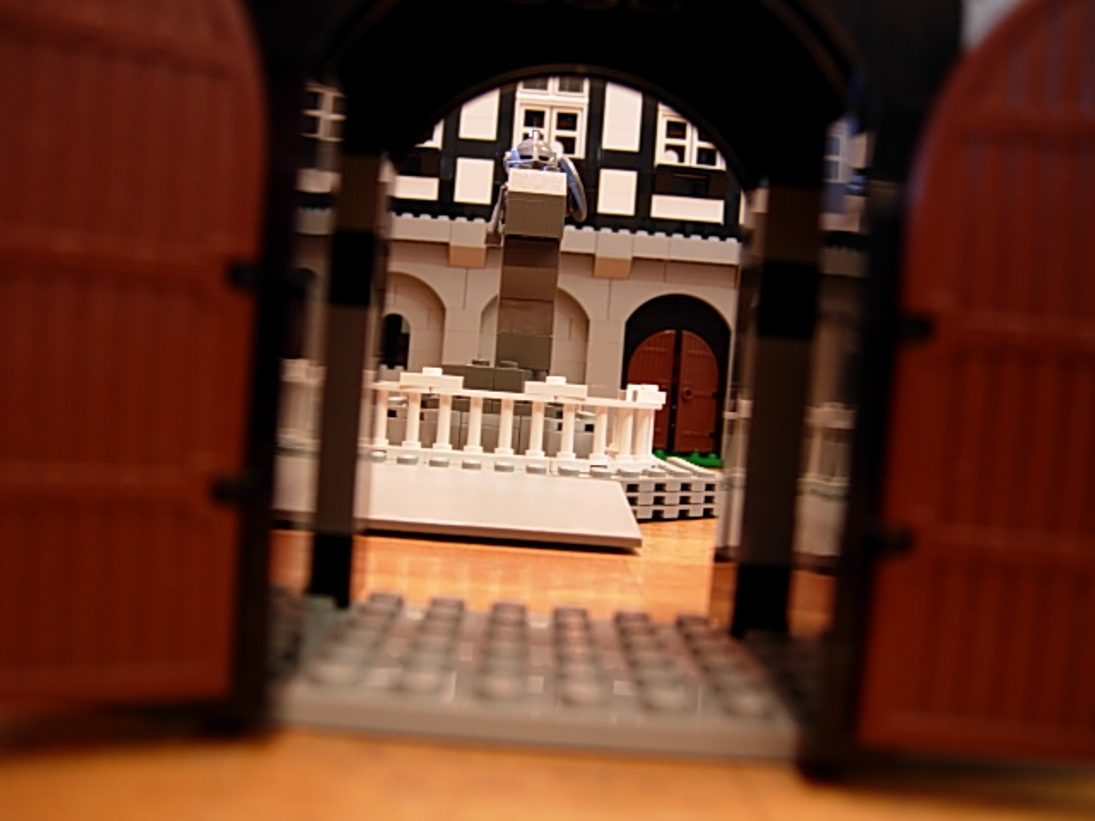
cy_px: 410
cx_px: 548
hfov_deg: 51.4
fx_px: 1139
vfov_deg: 39.7
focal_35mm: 36
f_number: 2.7
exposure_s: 1/5.9
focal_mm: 7.5
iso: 50
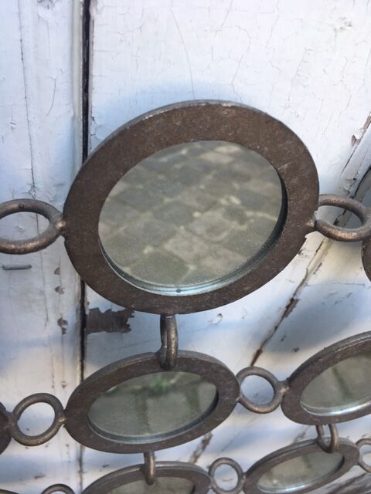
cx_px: 186
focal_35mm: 29
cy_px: 247
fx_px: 414
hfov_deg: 48.2
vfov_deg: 61.7
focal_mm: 4.15
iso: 40
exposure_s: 1/100
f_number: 2.2
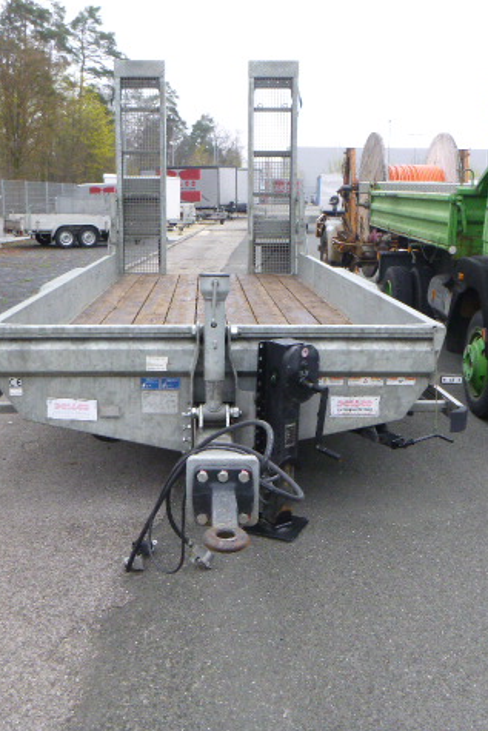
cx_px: 205
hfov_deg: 37.8
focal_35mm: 35
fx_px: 711
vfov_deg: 54.4
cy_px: 363
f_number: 3.9
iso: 200
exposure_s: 1/60
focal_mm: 4.5
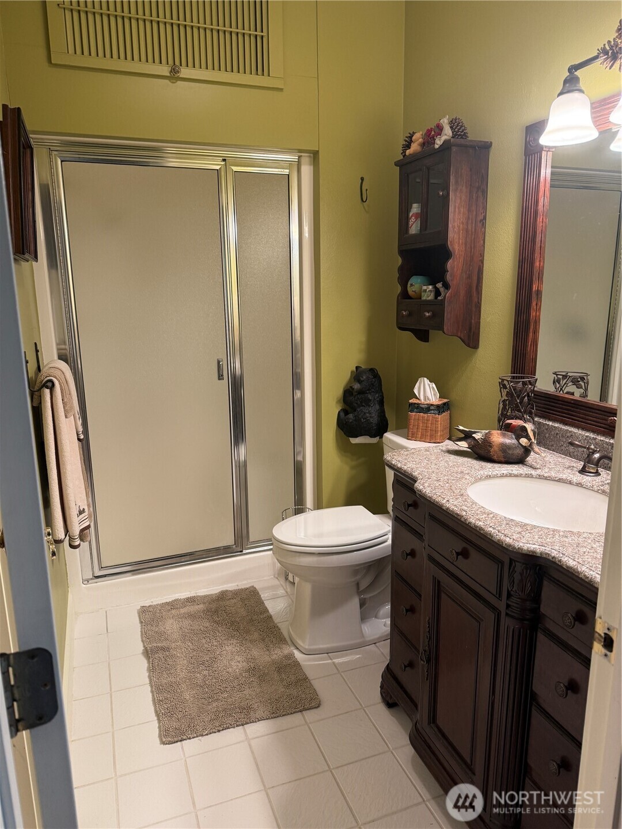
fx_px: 575
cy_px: 414
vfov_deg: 71.6
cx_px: 311
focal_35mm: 24
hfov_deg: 56.8
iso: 160
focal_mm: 6.76
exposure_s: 1/60
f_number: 1.78
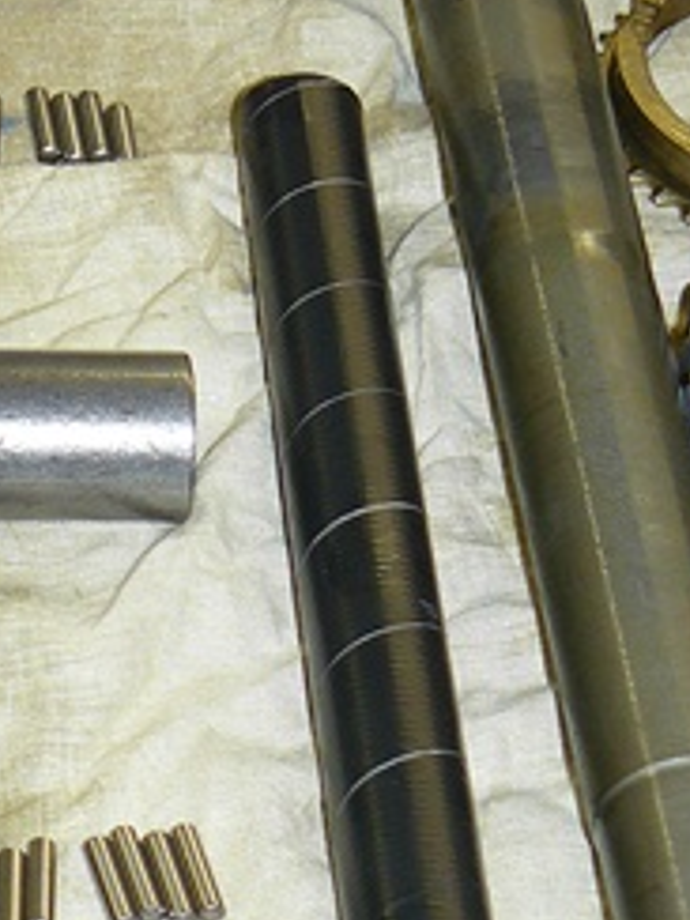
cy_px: -26
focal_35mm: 186
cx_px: -287
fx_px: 4943
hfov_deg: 7.9
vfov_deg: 10.5
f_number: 2.8
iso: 100
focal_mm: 9.8
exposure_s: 1/30
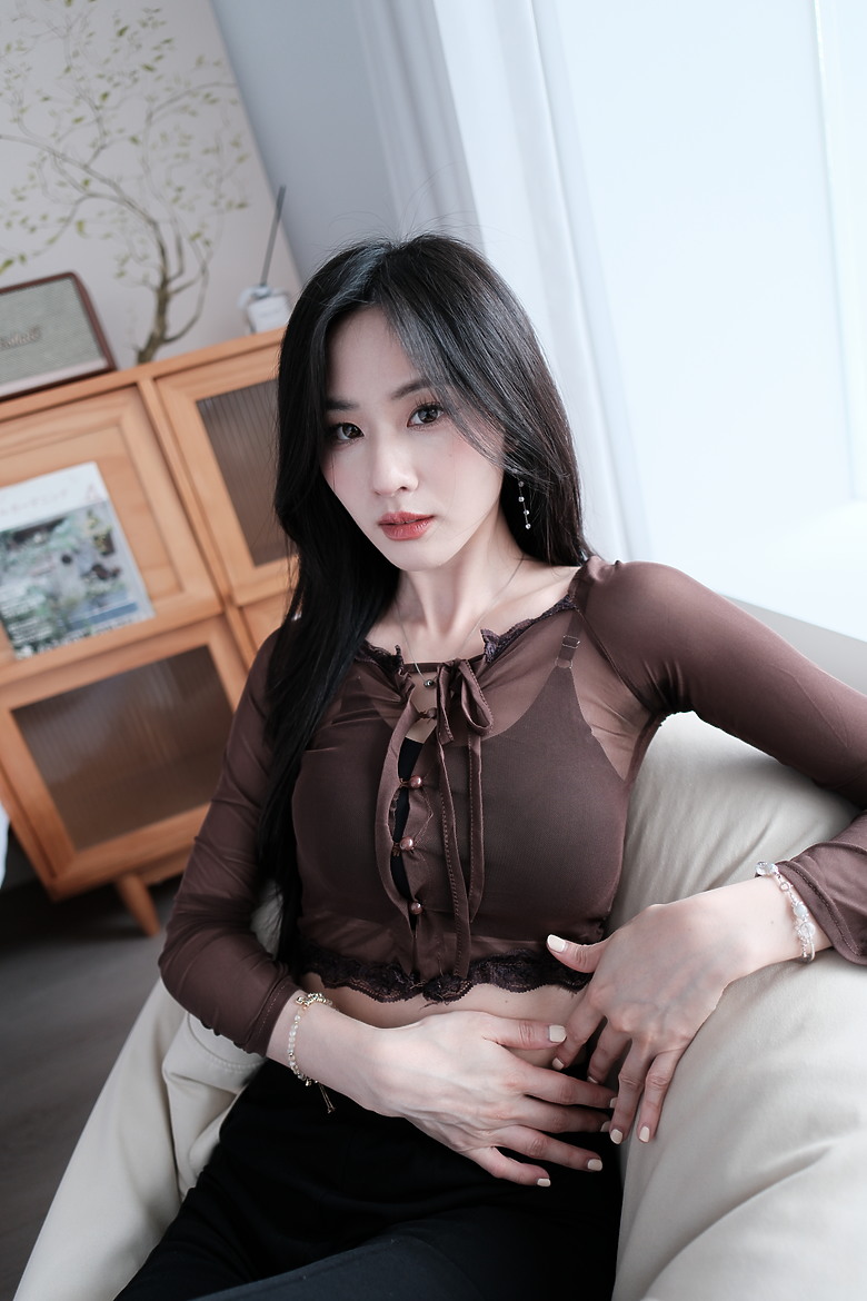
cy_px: 650
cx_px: 434
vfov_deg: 76.1
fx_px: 831
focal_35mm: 23
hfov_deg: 55.1
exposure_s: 1/350
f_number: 1.4
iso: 250
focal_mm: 15
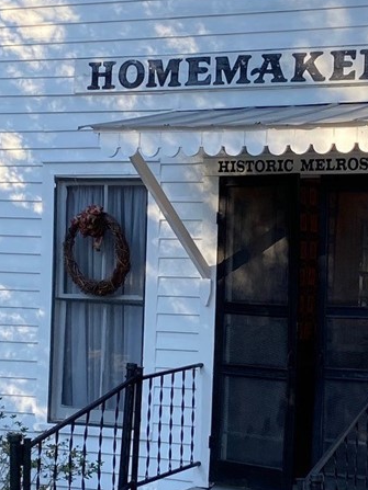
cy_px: 282
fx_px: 1319
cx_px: 314
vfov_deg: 21.1
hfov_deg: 15.7
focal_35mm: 93
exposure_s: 1/524
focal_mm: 4.25
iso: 32
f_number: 1.8
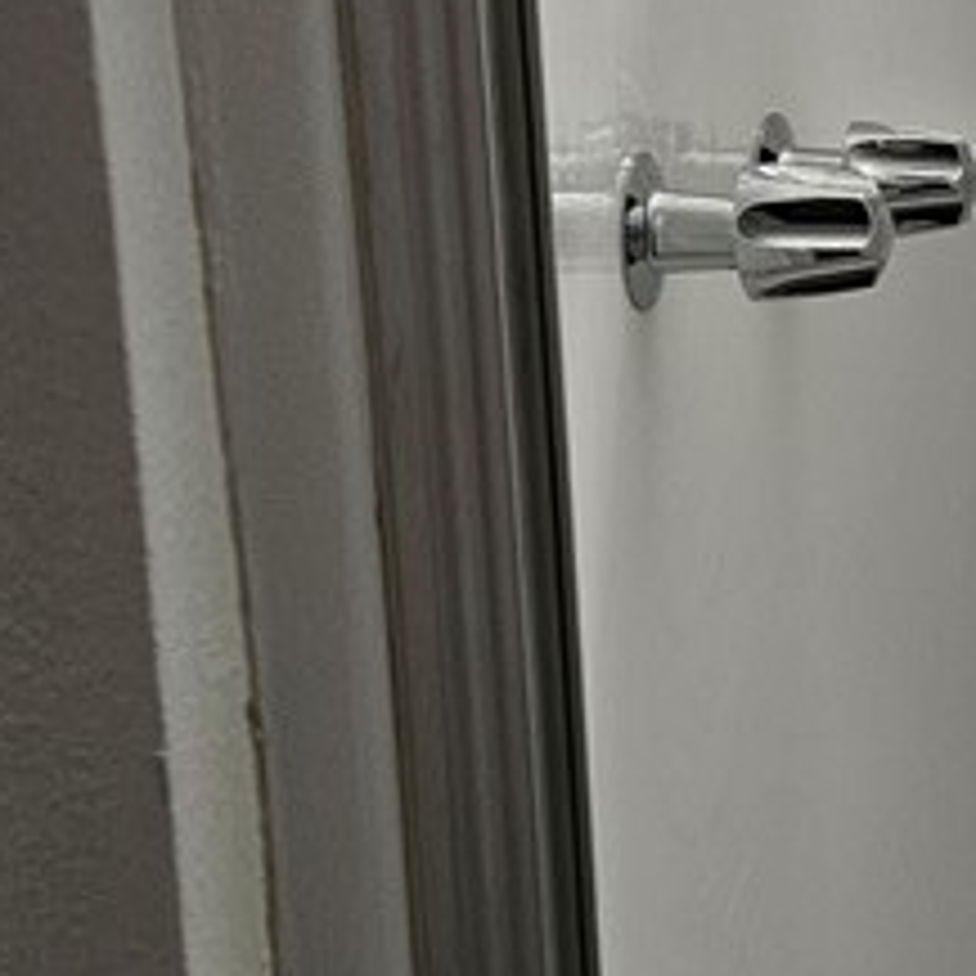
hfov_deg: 16.7
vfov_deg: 18.1
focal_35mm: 96
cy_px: 589
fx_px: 3062
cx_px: 1412
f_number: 1.8
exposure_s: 1/120
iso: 100
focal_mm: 5.4
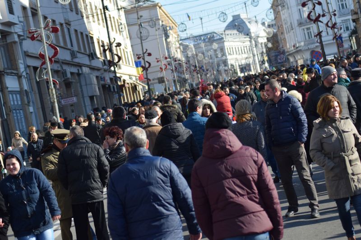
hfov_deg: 19.5
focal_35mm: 105
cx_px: 180
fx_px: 1053
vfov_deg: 13.0
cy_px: 120
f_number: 5.6
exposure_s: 1/1600
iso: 400
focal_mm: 70
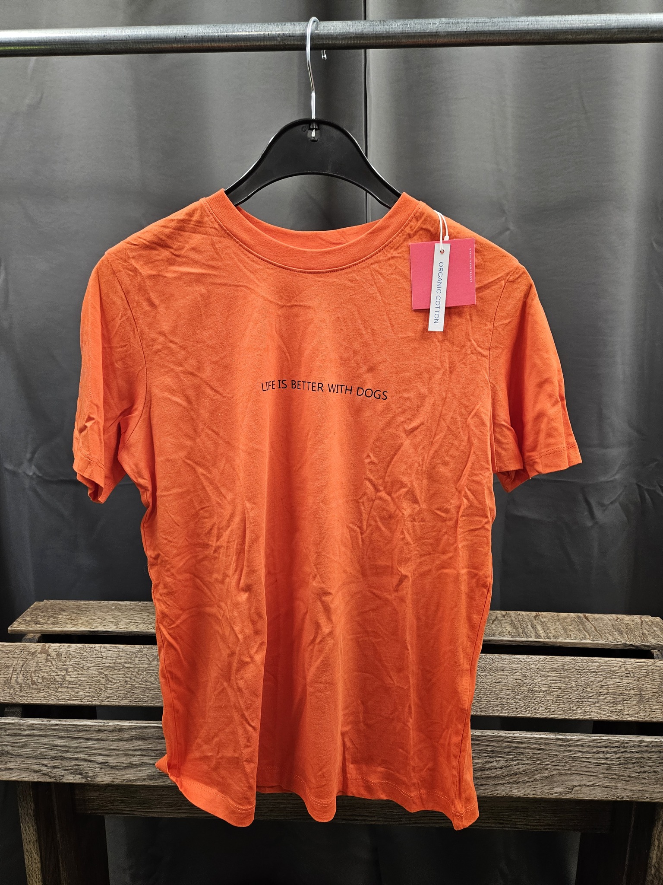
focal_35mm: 23
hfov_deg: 58.9
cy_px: 442
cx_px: 332
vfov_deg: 73.9
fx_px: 587
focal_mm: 5.4
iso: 160
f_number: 1.8
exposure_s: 1/100
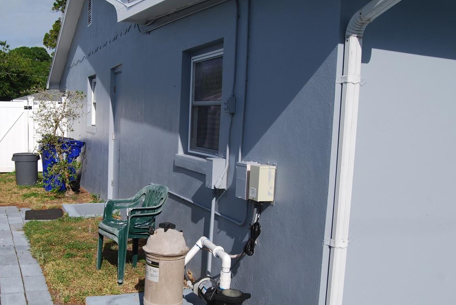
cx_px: 176
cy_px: 191
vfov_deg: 34.9
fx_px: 482
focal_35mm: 38
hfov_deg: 50.2
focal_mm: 18
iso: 100
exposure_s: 1/320
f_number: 9
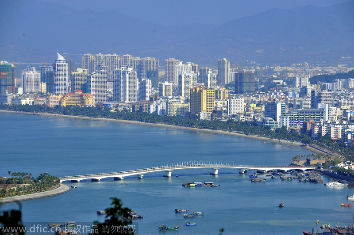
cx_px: 177
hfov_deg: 11.8
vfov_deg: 7.8
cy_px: 118
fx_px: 1719
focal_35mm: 175
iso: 200
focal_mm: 175
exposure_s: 1/800
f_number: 9
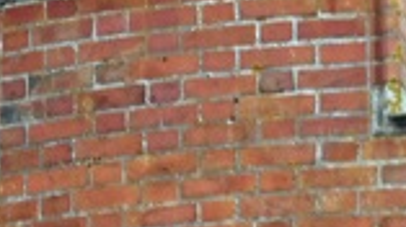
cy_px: -13
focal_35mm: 1904
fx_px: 20480
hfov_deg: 1.1
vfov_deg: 0.6
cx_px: 667
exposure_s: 1/320
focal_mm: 300
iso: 220
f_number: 5.6
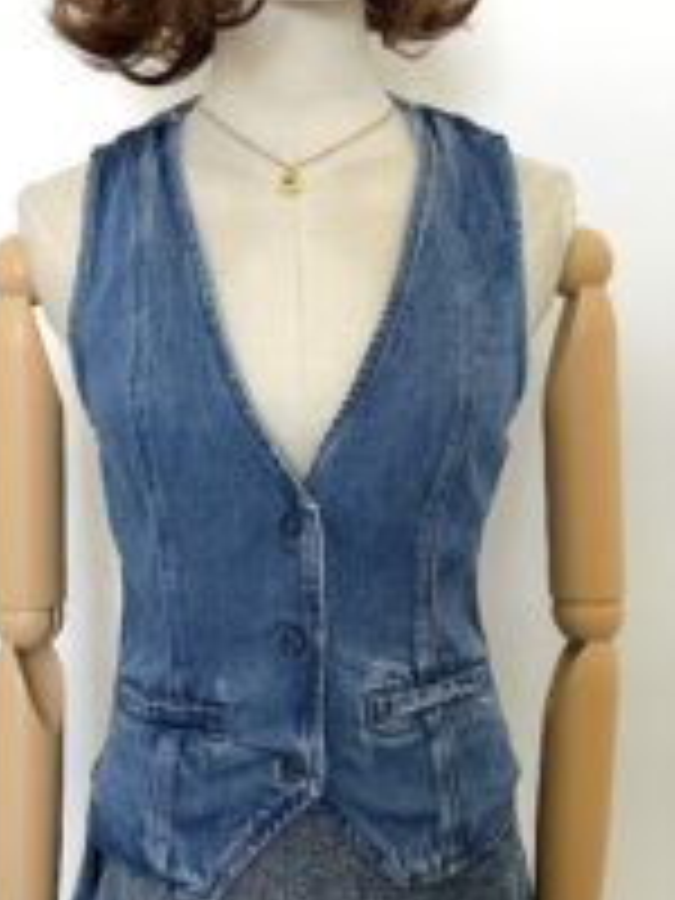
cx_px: 297
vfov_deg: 36.8
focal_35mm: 52
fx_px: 1352
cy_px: 410
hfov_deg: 28.0
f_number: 1.6
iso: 80
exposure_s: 1/60
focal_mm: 5.1
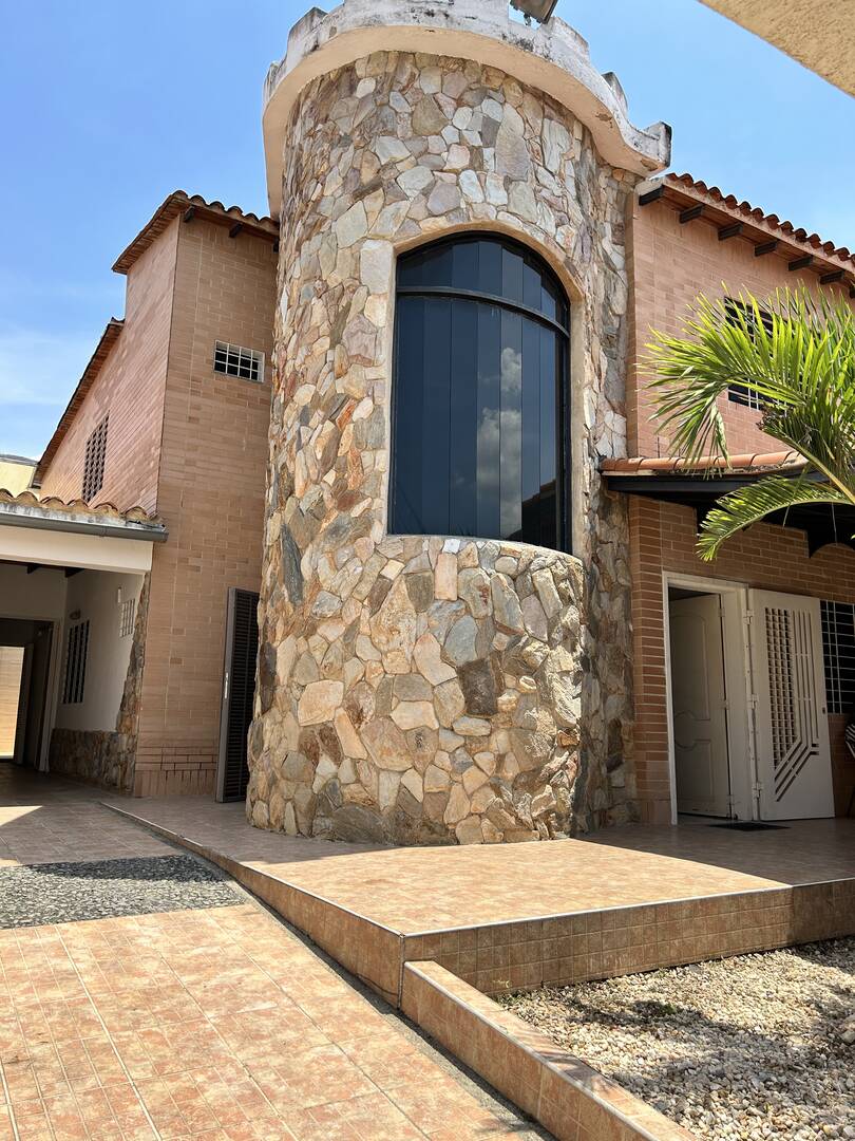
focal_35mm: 26
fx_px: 856
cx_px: 428
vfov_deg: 67.3
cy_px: 570
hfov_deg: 53.1
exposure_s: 1/2404
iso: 50
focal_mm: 5.7
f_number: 1.5
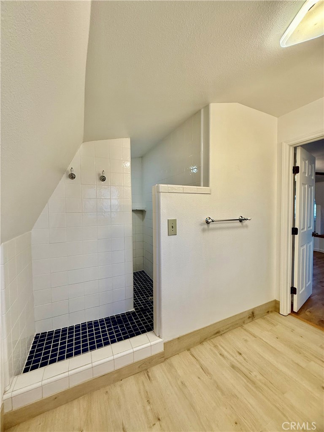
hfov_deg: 85.7
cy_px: 216
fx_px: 175
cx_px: 162
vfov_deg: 102.1
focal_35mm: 14
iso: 160
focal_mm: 2.22
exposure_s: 1/120
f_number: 2.2
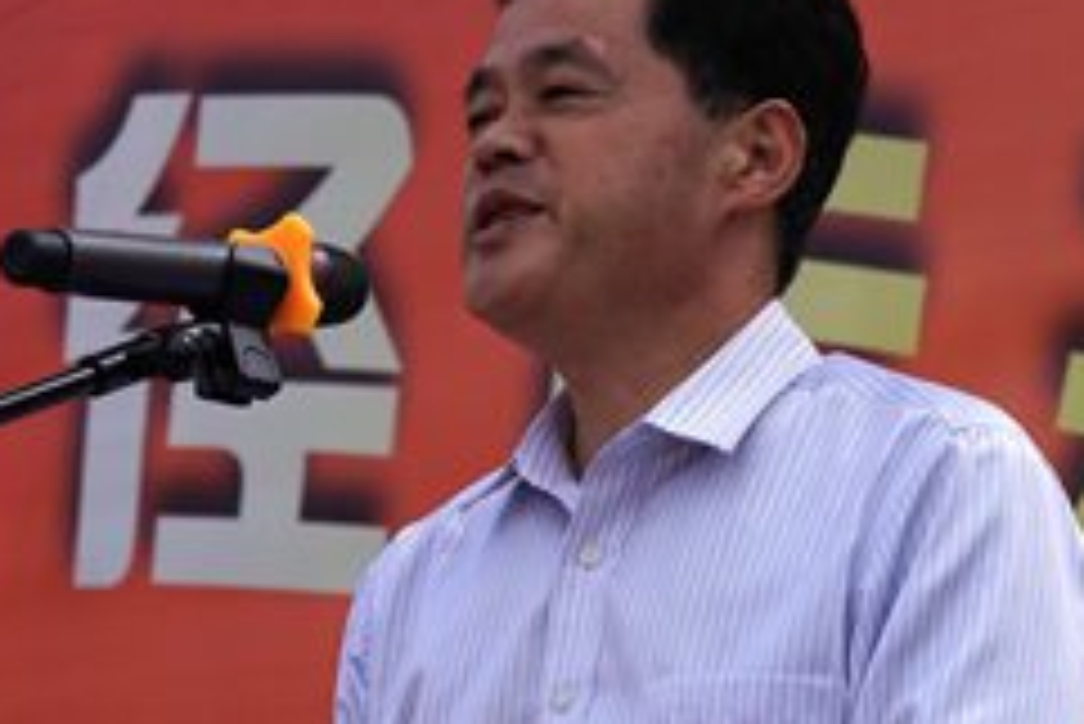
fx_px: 4369
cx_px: 283
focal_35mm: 145
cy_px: 259
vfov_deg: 9.5
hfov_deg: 14.1
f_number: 5.6
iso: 100
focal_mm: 70
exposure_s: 1/500
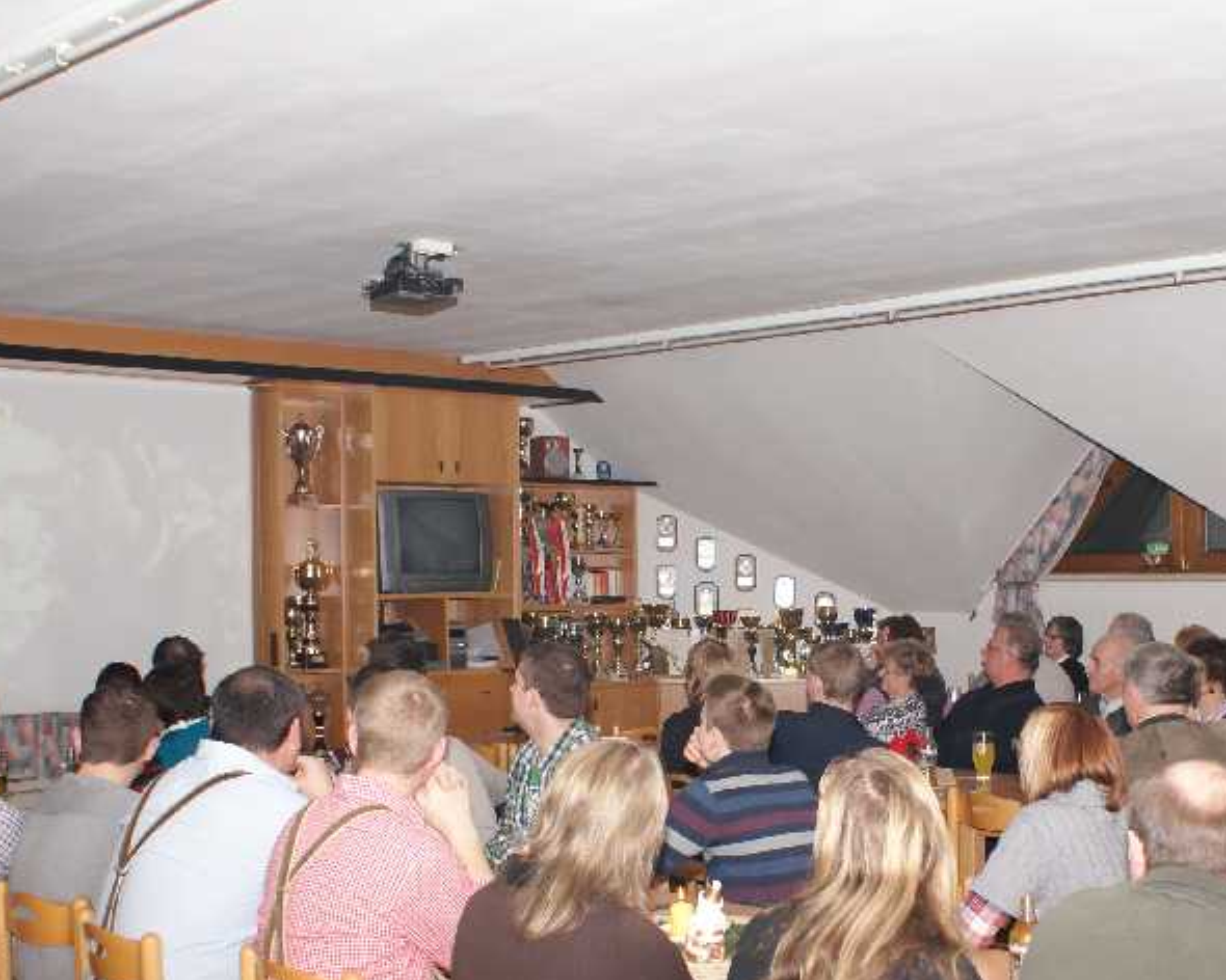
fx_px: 1814
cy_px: 637
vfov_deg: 30.1
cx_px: 850
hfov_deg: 36.8
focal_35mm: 50
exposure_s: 1/60
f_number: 5.6
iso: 400
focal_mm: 18
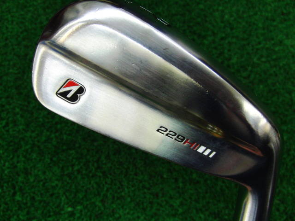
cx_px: 148
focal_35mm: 37
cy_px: 110
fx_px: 315
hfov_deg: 50.1
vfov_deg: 38.7
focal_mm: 6.42
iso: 250
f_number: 3.6
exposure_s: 1/80
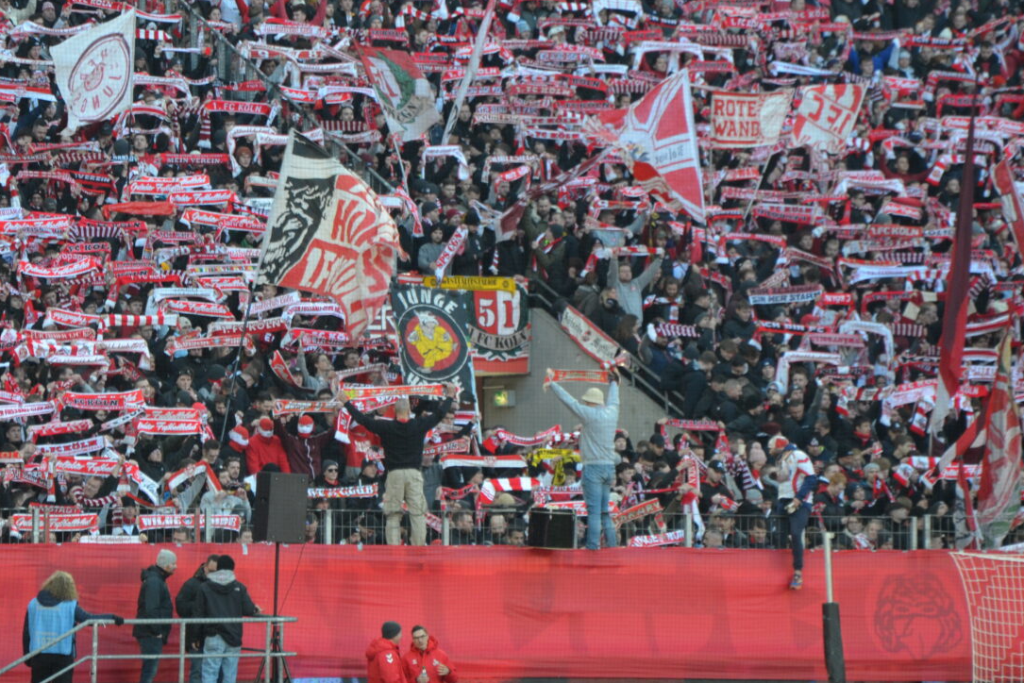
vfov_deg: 5.9
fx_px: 6593
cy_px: 313
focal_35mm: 232
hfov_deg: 8.9
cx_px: 313
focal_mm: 105
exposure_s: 1/250
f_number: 5.6
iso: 800
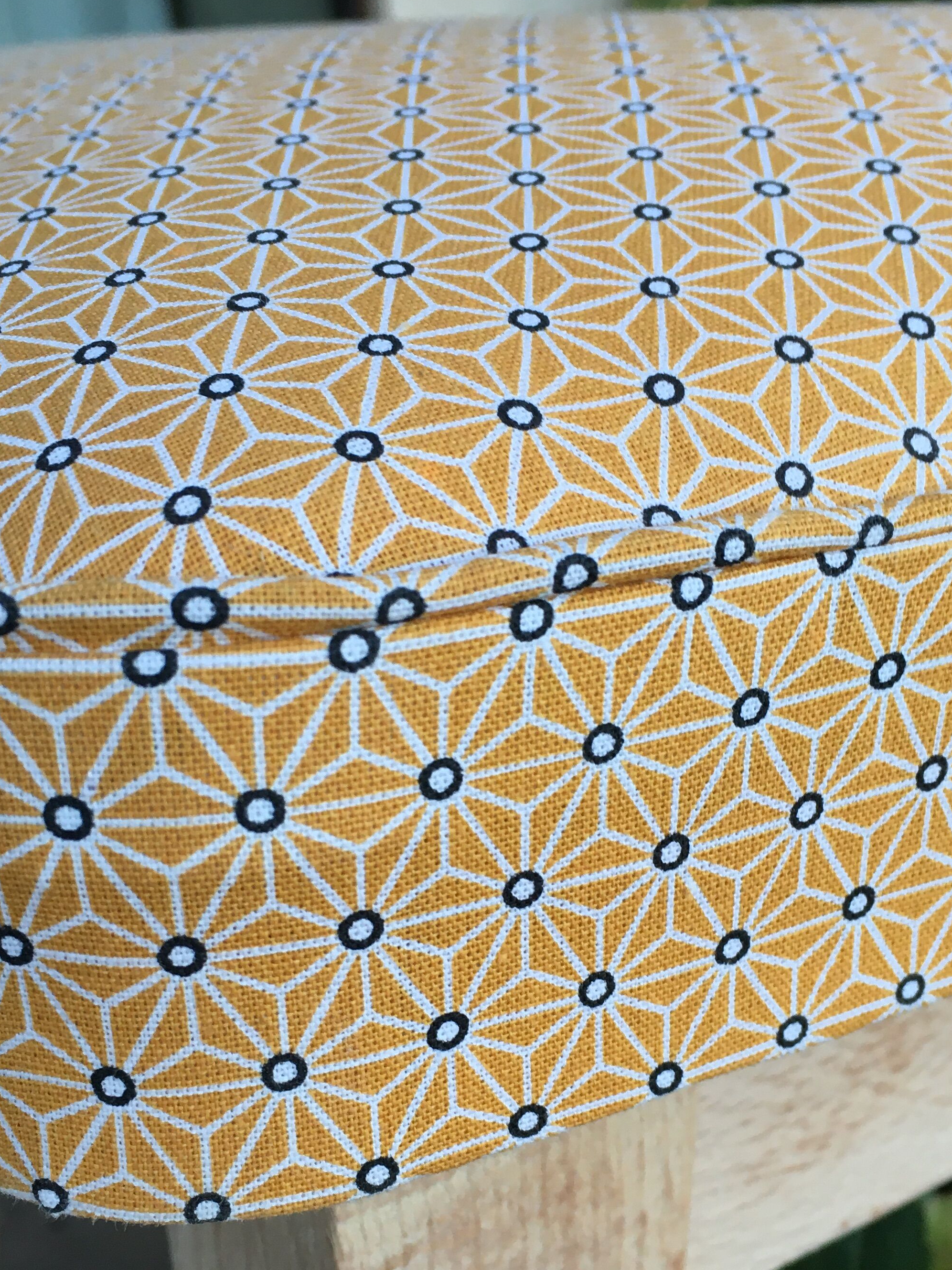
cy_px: 789
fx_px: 1613
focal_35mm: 44
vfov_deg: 42.6
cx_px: 460
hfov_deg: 32.9
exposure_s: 1/33
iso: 25
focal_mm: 4.15
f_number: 2.2
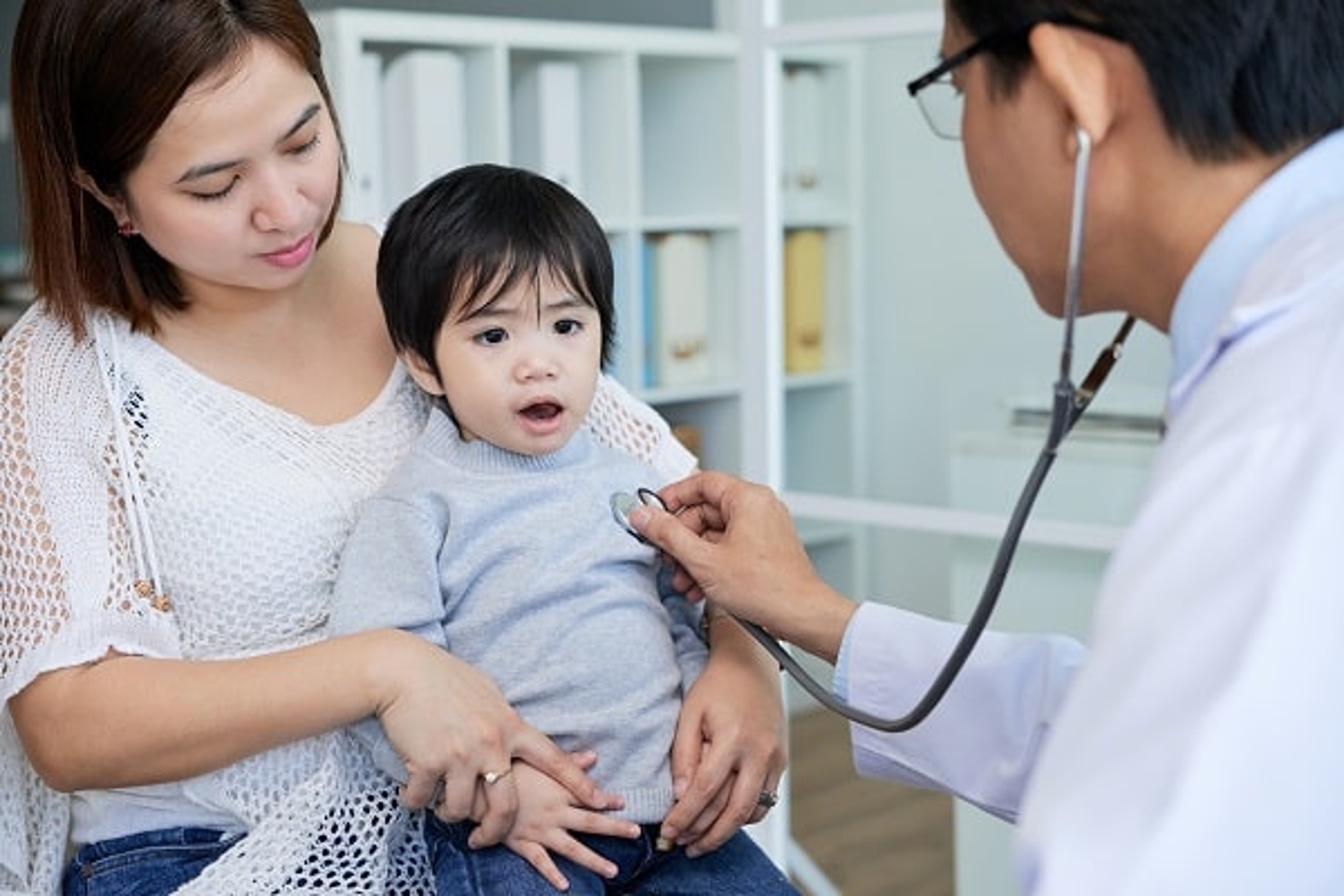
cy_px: 448
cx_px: 672
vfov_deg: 22.6
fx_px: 2240
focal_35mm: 60
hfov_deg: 33.4
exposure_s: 1/180
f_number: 4.8
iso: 800
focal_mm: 60
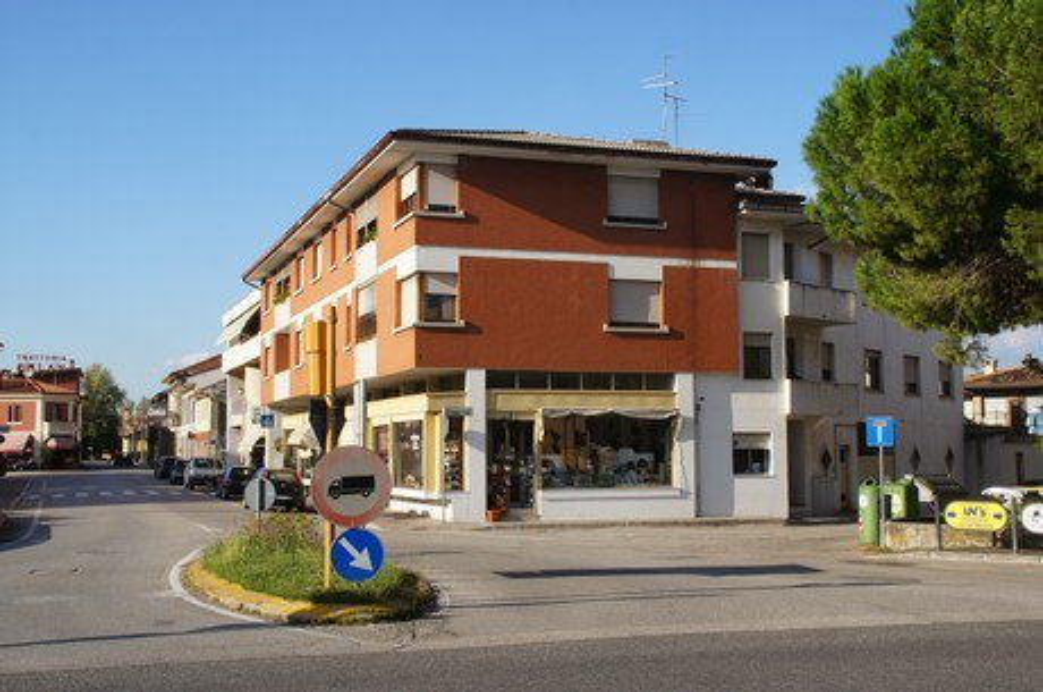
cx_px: 522
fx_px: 1215
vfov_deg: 31.8
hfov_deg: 46.5
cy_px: 346
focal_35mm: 42
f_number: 13
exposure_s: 1/100
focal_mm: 28
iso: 100
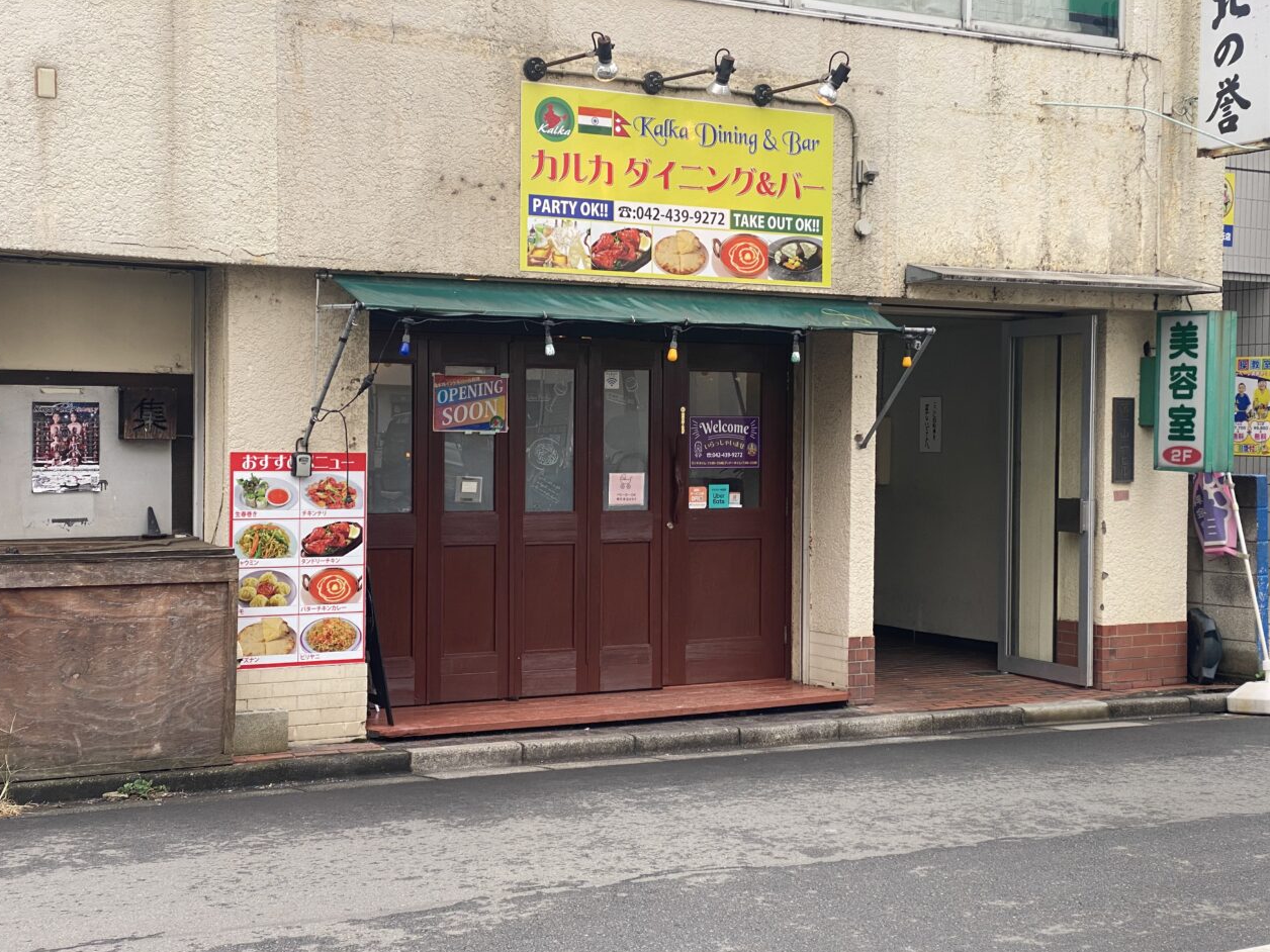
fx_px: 1944
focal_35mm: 53
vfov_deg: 27.5
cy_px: 481
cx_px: 640
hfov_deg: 36.2
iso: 20
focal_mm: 6
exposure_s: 1/254
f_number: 2
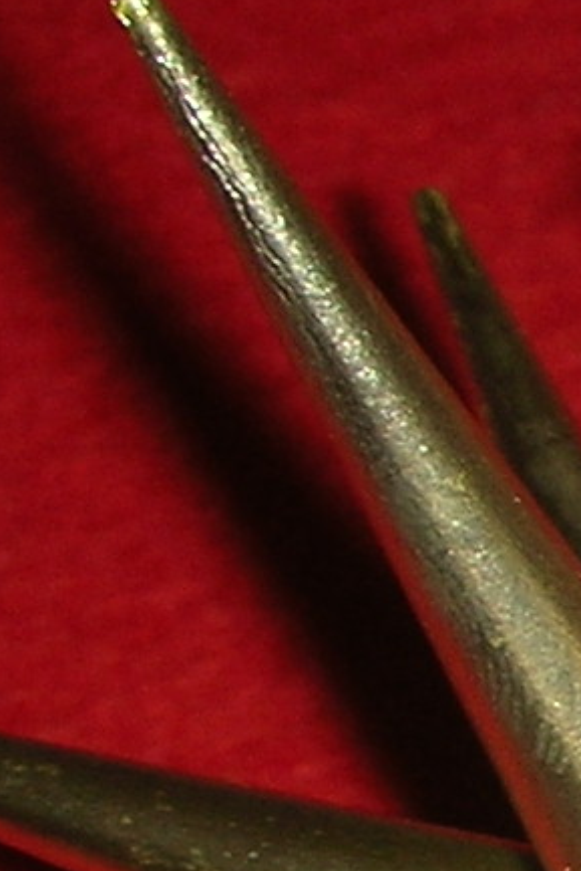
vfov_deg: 9.3
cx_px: 1791
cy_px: 1046
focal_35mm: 218
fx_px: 5273
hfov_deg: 5.8
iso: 50
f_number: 8.5
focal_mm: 5.8
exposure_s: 1/60.1
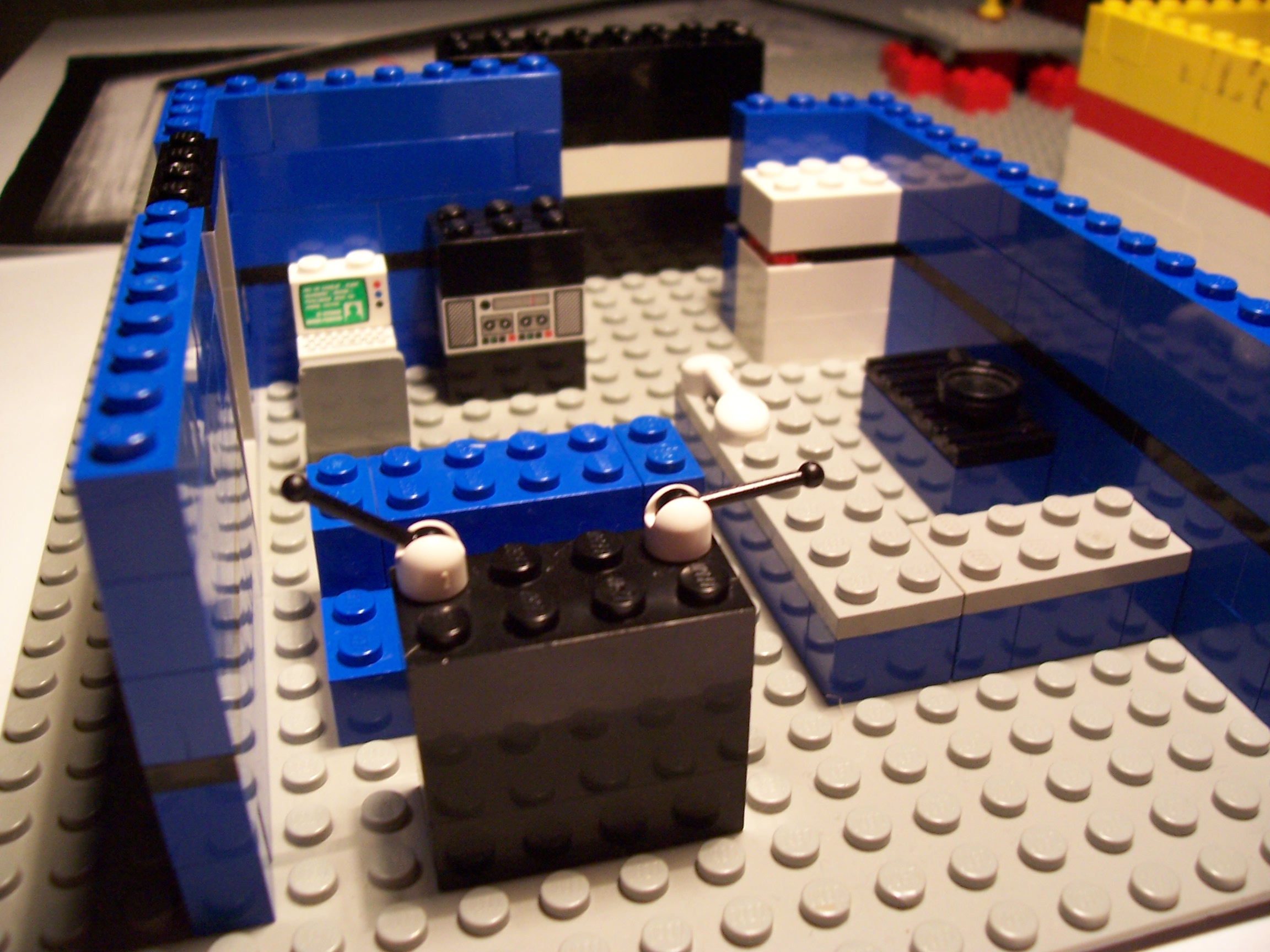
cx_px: 635
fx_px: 1247
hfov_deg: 54.0
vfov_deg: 41.8
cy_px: 476
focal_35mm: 34
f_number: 2.7
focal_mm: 5.6
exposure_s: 1/20
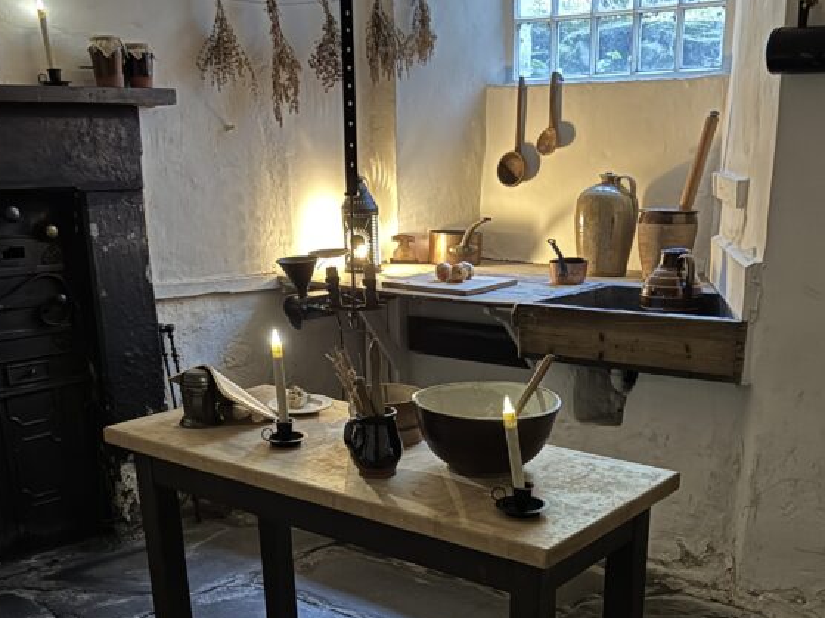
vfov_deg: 31.5
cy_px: 541
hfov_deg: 42.9
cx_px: 450
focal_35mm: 44
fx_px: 1048
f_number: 1.78
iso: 1250
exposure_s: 1/13
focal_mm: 6.76
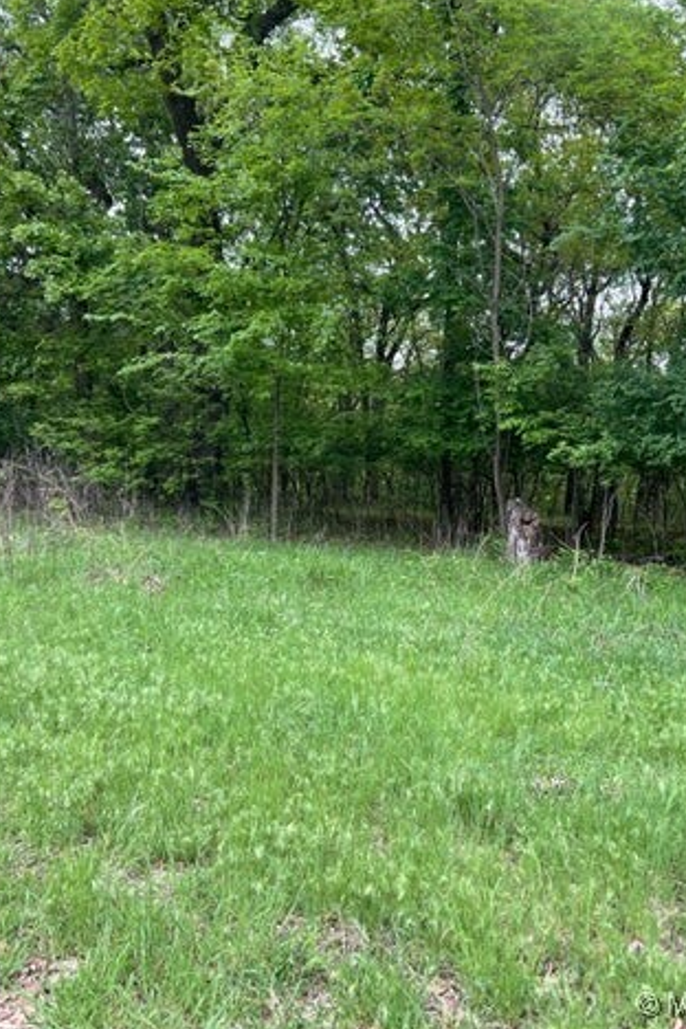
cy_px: 506
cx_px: 394
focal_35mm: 37
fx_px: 1058
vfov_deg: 51.9
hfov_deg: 35.9
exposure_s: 1/461
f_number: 1.5
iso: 50
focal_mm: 5.7
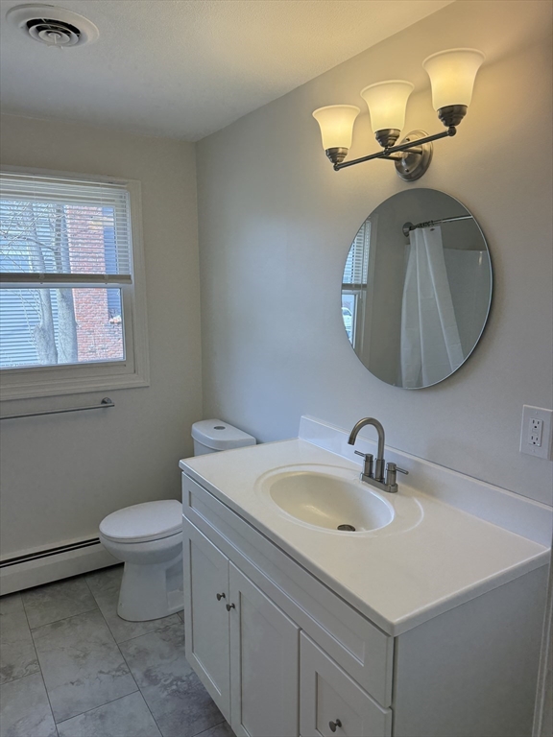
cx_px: 276
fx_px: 511
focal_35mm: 24
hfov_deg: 56.8
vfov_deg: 71.6
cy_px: 368
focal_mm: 6.76
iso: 100
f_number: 1.78
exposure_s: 1/478
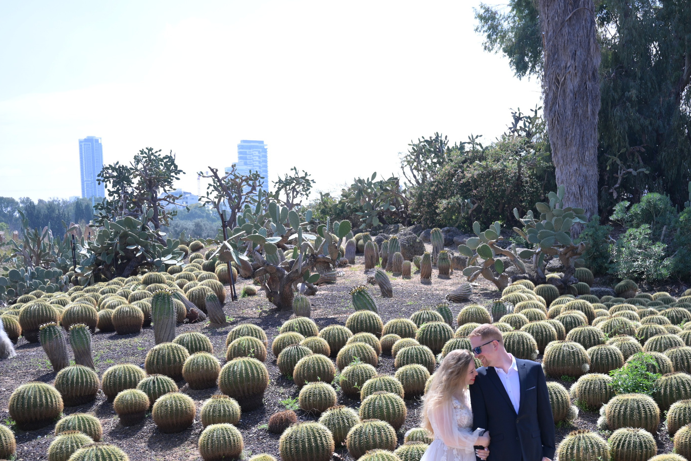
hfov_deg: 43.7
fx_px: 859
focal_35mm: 45
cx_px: 402
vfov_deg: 29.7
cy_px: 326
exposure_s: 1/800
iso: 100
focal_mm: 30.5
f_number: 3.2
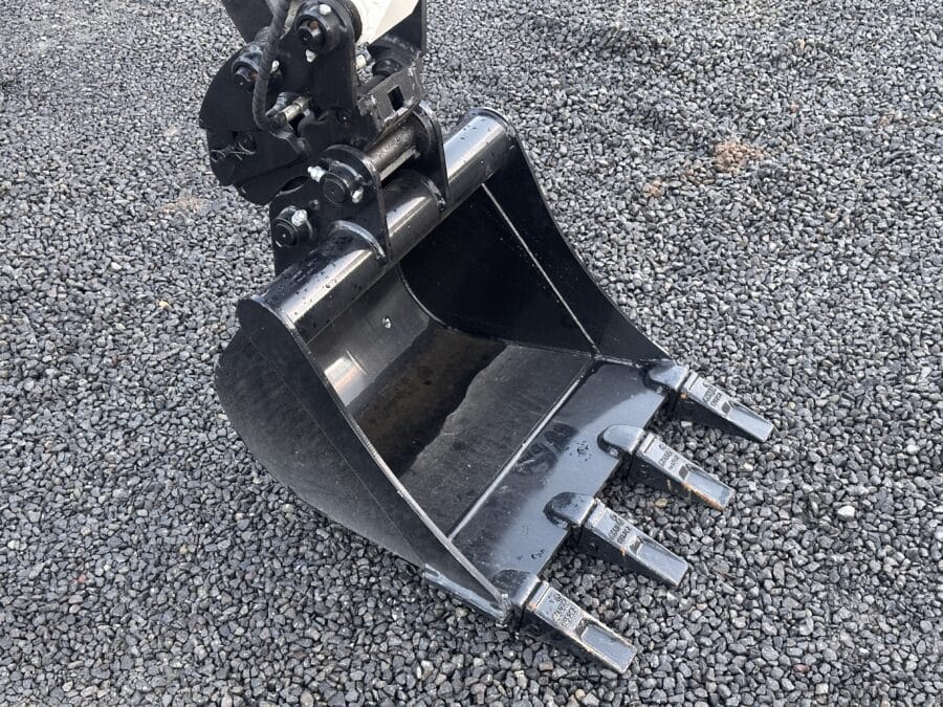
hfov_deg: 39.7
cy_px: 354
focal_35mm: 48
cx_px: 472
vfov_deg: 30.3
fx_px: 1308
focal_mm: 6.86
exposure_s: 1/57
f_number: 1.78
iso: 250
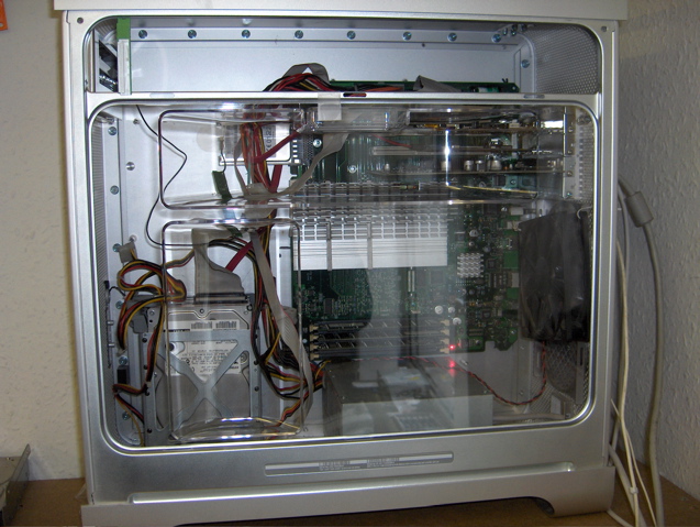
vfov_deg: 36.9
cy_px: 264
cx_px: 350
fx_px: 789
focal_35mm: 39
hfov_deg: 47.8
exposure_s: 1/60
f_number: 2.8
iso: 100
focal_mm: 8
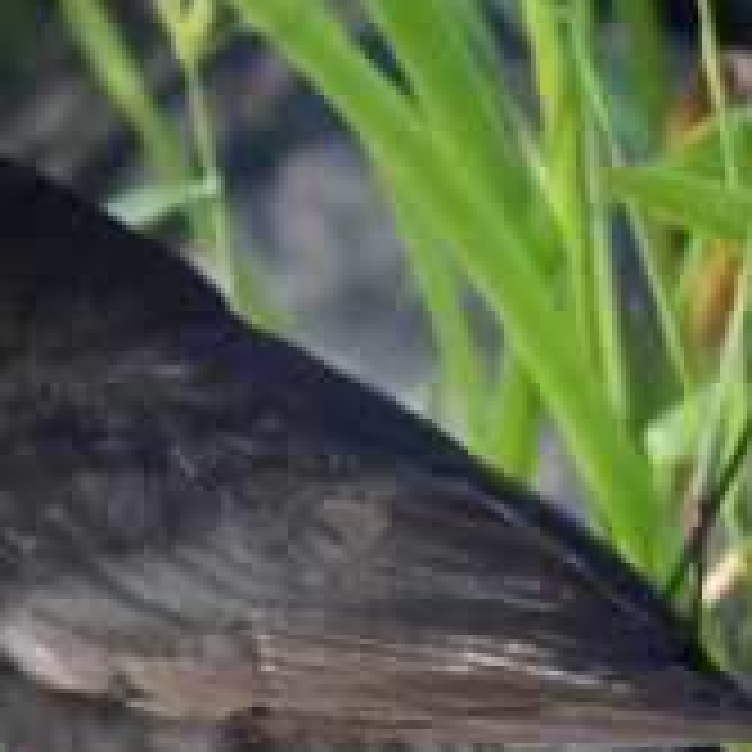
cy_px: 455
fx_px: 67344
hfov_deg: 0.6
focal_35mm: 2740
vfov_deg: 0.6
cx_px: 72
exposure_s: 1/800
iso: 6400
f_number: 6.3
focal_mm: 500
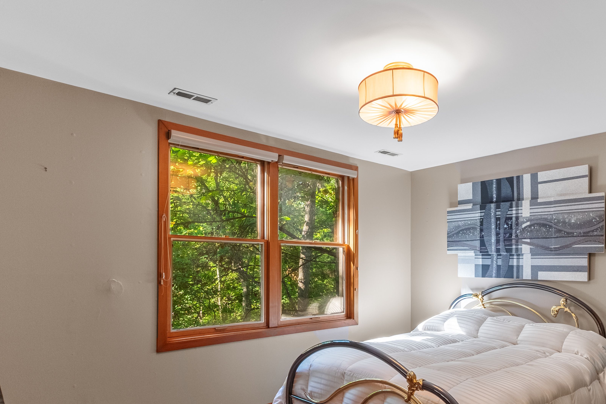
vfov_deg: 54.2
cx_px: 342
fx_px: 387
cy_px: 263
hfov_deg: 75.7
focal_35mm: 23
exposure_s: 1/80
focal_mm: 10
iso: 400
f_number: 6.4
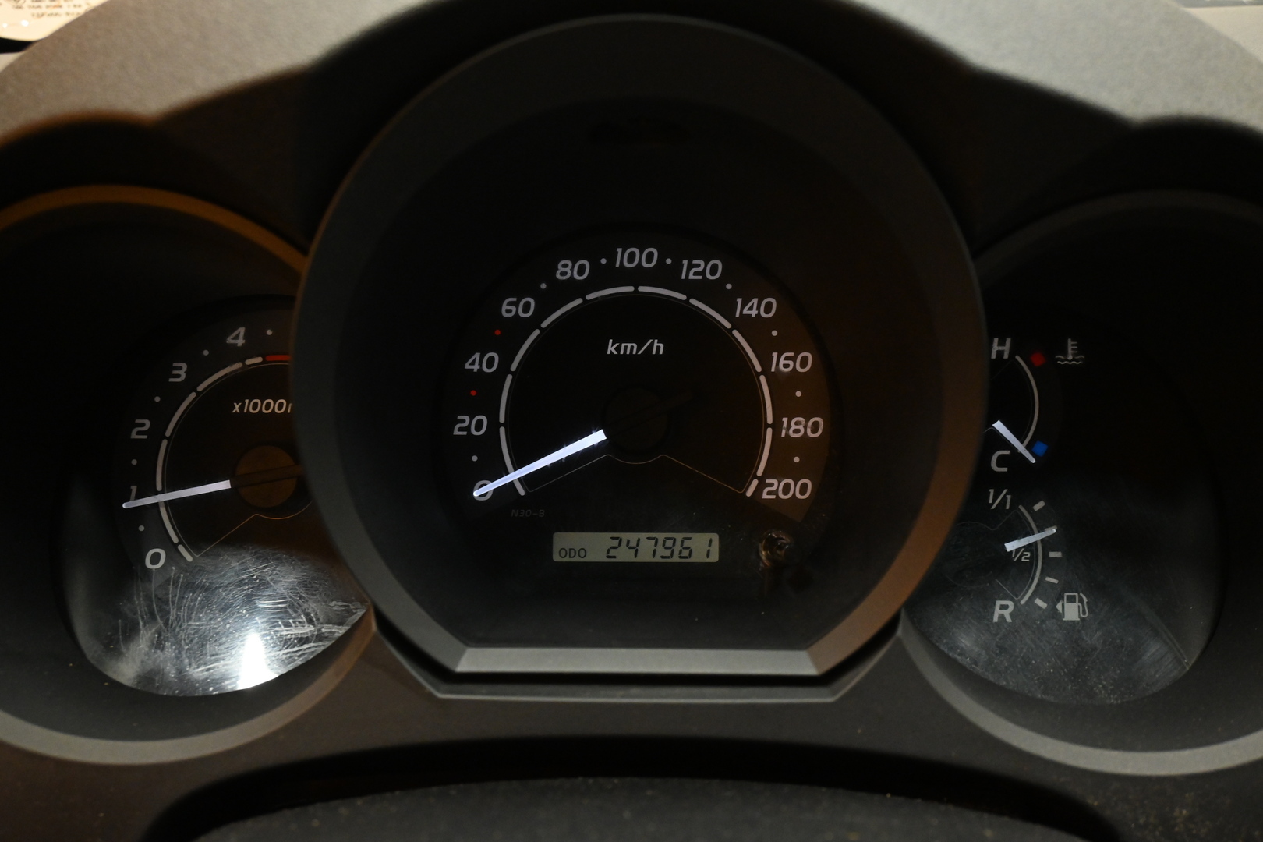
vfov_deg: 44.6
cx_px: 632
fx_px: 1026
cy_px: 421
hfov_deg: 63.2
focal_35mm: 29
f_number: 5.6
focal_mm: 19.5
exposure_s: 1/30
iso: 2500
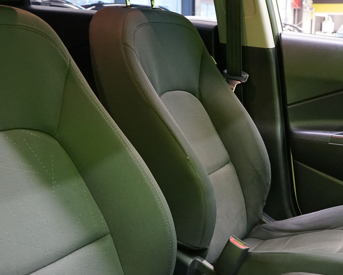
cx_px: 212
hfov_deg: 29.5
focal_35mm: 64
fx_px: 650
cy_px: 215
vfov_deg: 23.5
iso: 3200
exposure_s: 1/15
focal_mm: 30
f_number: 5.6
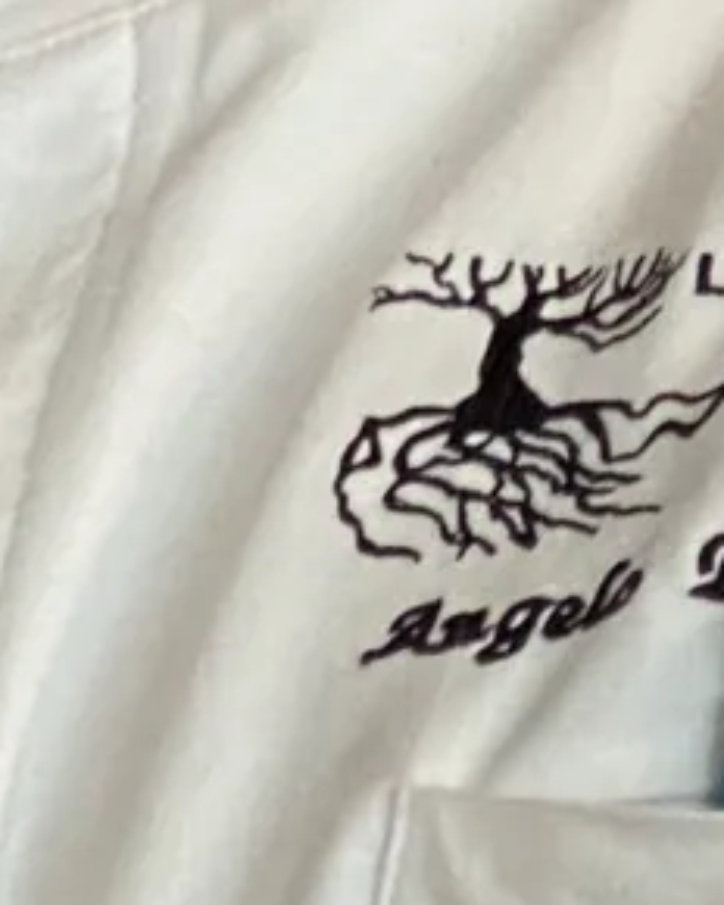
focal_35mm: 448
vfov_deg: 4.3
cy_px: -66
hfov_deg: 3.4
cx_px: -1067
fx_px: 11999
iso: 125
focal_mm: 6
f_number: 2
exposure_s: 1/100
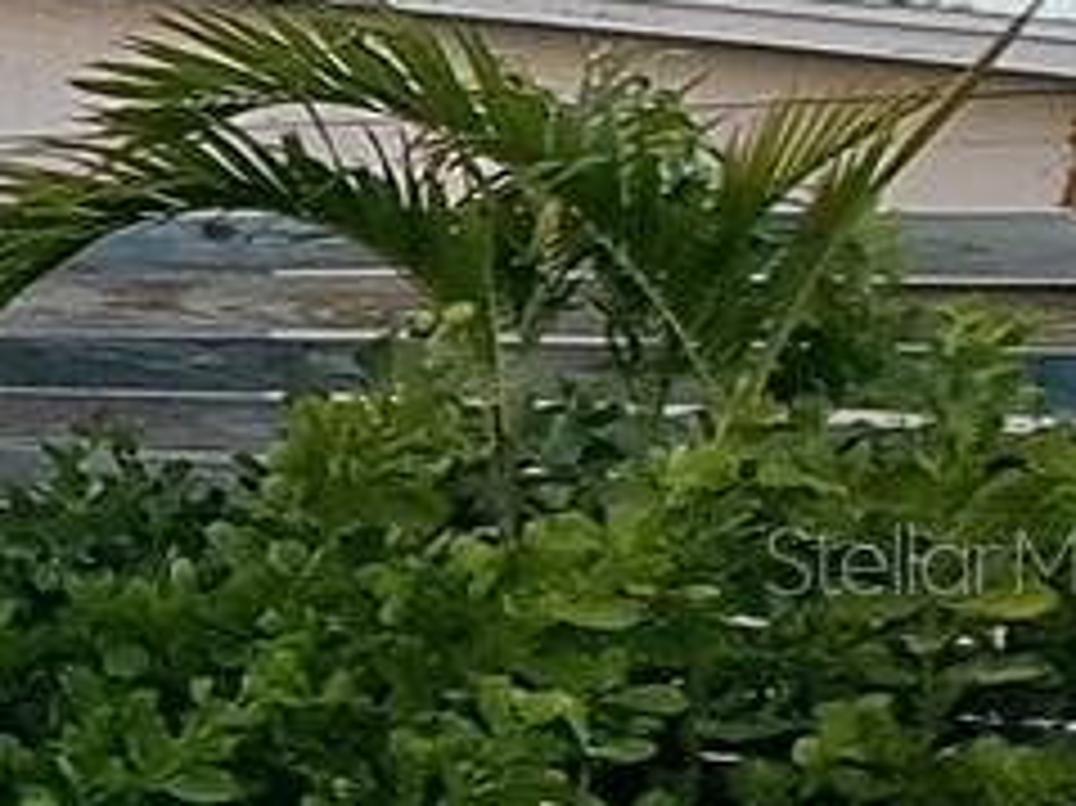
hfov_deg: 10.5
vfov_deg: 16.9
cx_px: -2413
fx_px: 2703
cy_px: 558
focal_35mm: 87
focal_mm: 1.74
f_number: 2.2
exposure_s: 1/120
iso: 50
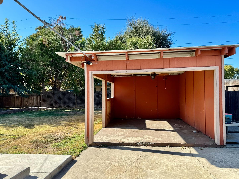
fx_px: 173
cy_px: 92
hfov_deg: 69.4
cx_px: 124
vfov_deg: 54.9
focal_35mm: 25
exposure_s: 1/2252
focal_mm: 6.86
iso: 80
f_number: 1.78
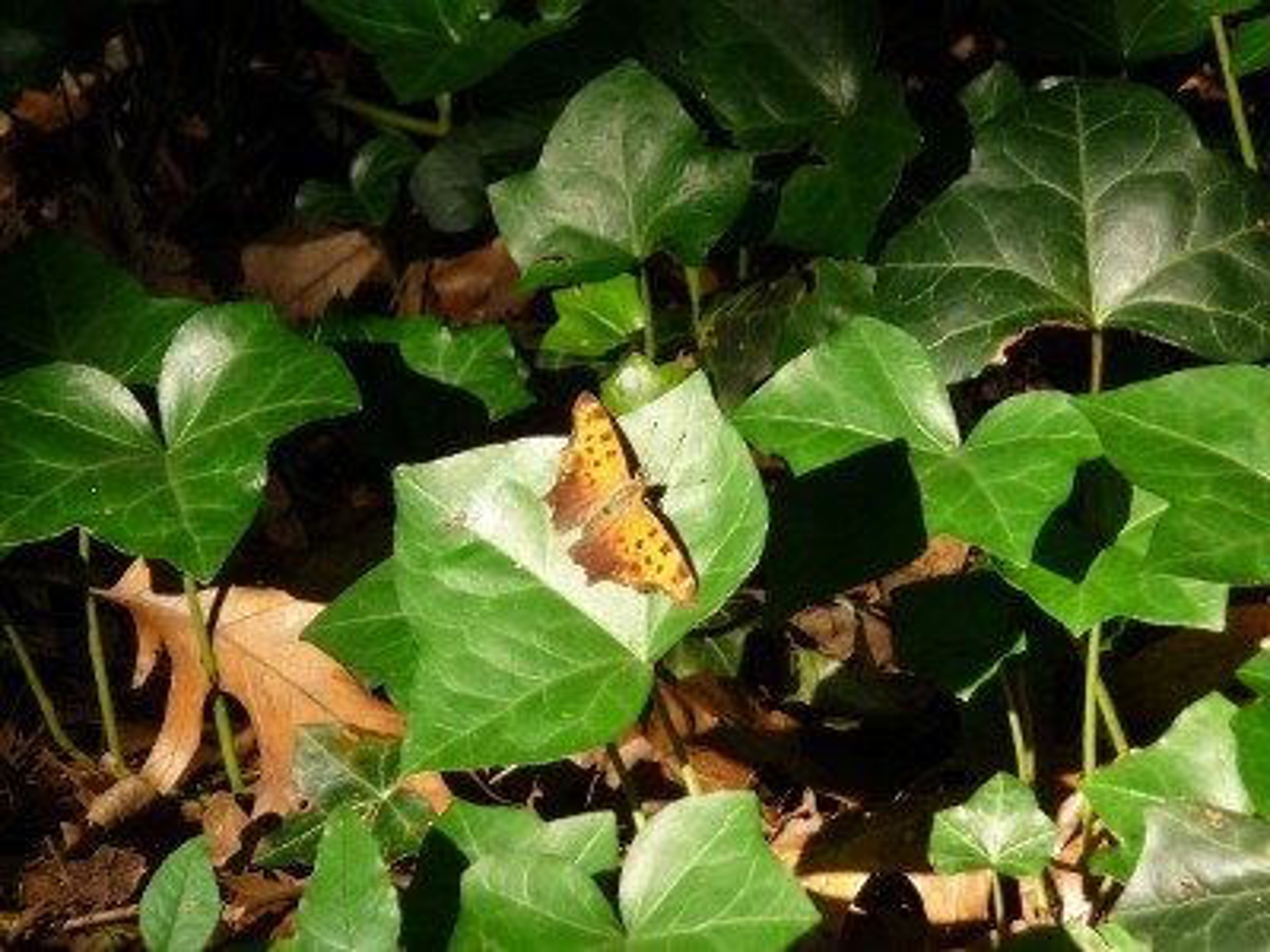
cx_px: 635
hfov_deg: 5.2
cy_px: 476
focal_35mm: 379
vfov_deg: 3.9
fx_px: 13905
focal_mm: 47
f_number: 4.9
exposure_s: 1/125
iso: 125
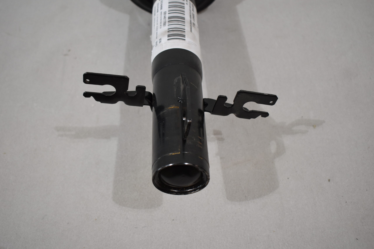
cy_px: 124
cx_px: 187
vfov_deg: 33.0
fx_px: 421
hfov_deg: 47.9
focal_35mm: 40
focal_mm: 27
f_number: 4
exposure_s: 1/250
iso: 720
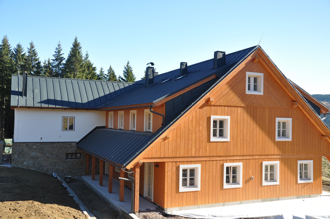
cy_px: 110
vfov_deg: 35.4
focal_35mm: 38
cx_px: 165
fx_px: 343
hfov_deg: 51.3
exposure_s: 1/250
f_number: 8
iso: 200
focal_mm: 25
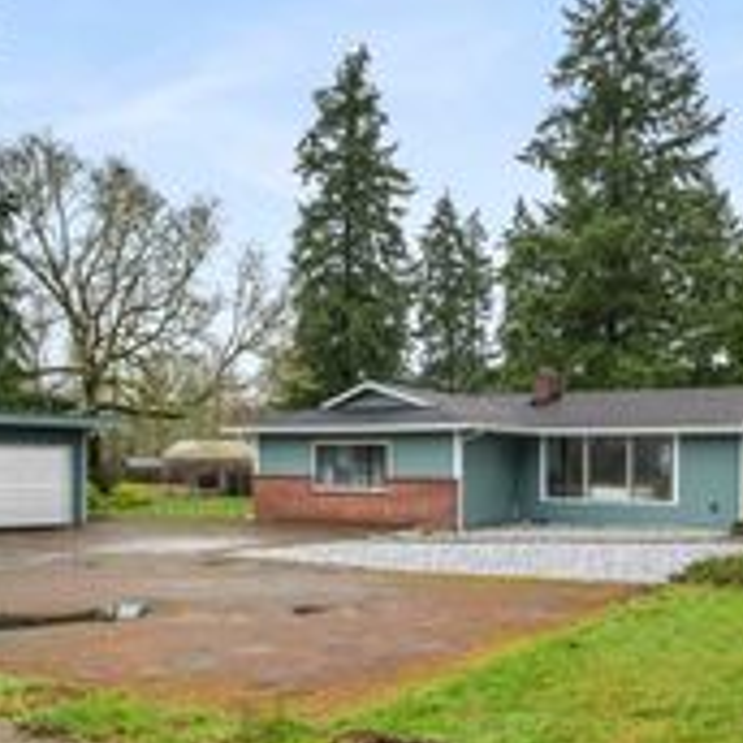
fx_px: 899
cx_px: 510
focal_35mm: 37
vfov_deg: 44.5
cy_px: 473
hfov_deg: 44.1
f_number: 8
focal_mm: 10
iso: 800
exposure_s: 1/80
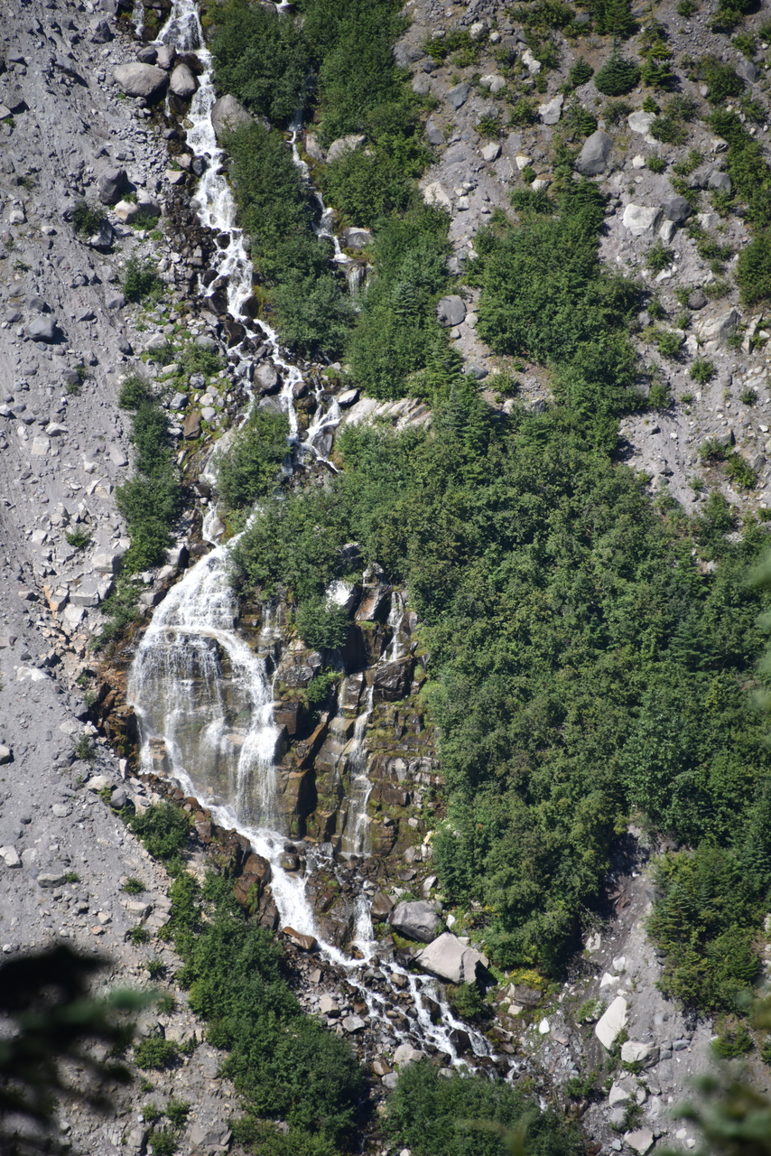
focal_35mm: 300
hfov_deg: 4.6
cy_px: 578
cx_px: 386
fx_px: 9632
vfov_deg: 6.9
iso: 180
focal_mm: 300
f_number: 5.6
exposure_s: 1/640
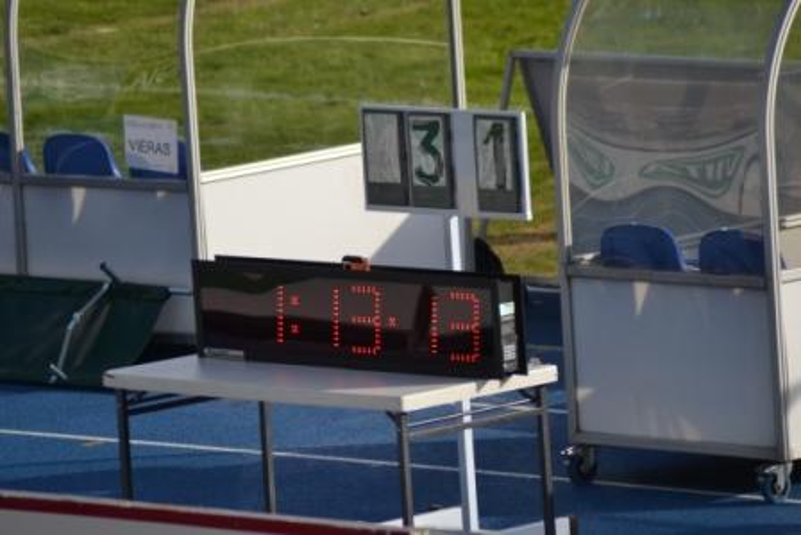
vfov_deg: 3.1
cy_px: 268
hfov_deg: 4.6
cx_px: 400
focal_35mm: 450
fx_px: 10015
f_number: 5.6
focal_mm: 300
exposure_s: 1/1600
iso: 400
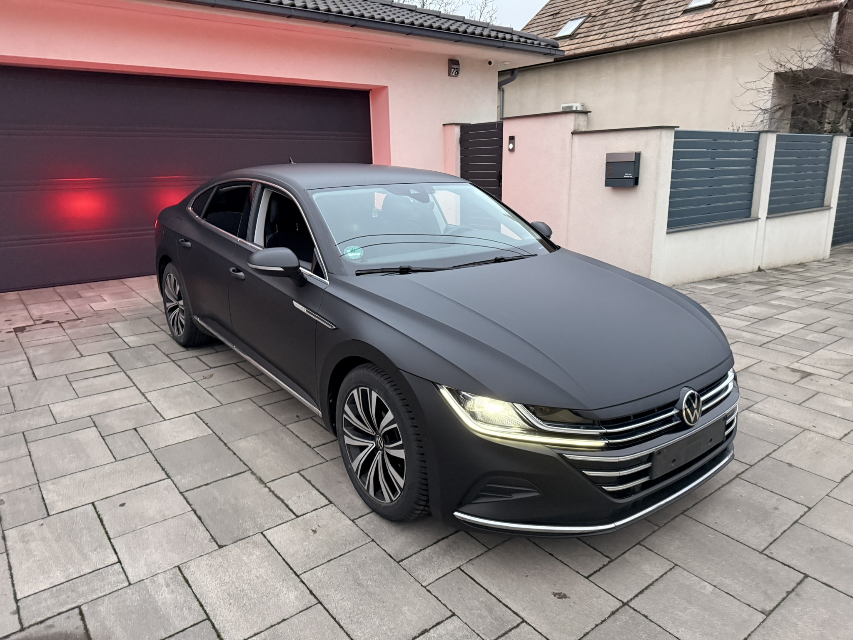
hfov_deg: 71.6
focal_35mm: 24
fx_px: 591
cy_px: 320
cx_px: 426
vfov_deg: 56.8
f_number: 1.78
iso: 800
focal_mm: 6.76
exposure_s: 1/50
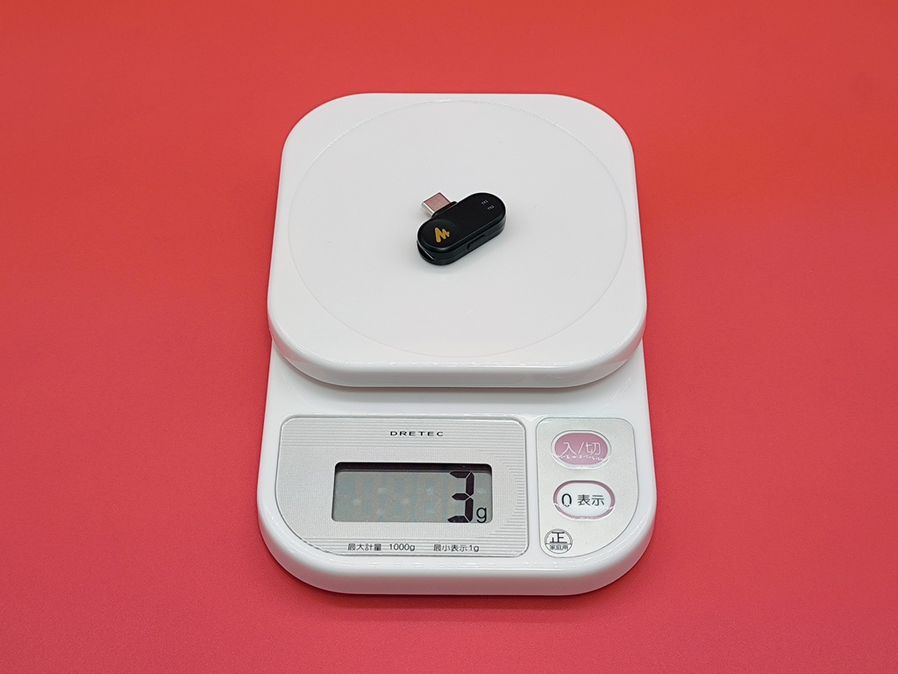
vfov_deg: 27.5
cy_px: 337
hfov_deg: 36.2
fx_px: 1375
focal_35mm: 53
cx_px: 449
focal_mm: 6.14
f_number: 1.65
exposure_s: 1/100
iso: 320
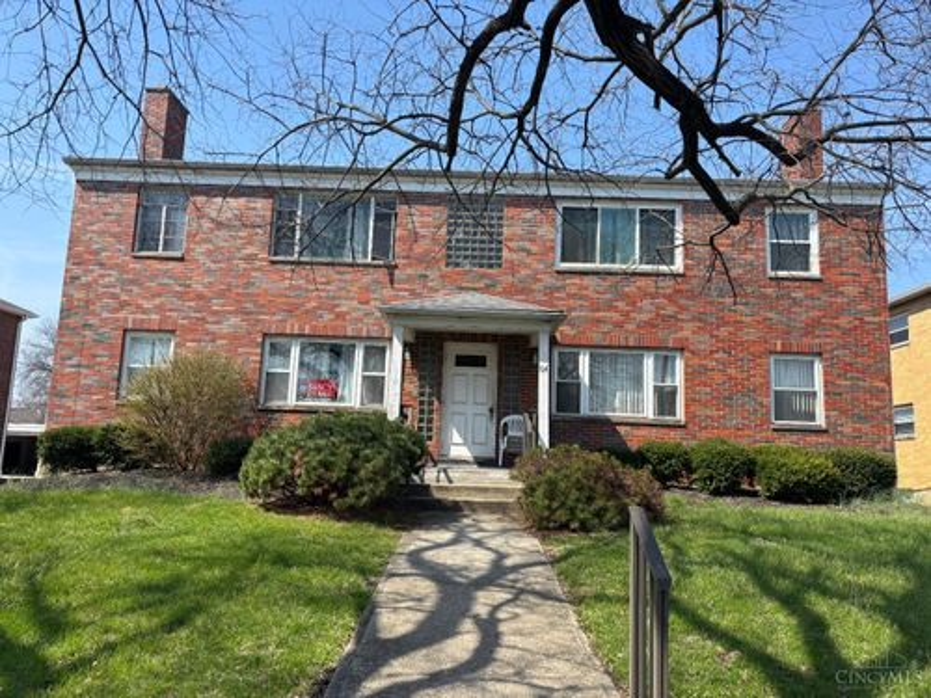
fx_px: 699
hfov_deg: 67.3
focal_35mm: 26
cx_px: 466
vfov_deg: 53.1
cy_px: 349
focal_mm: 5.96
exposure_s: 1/1812
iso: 50
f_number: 1.6
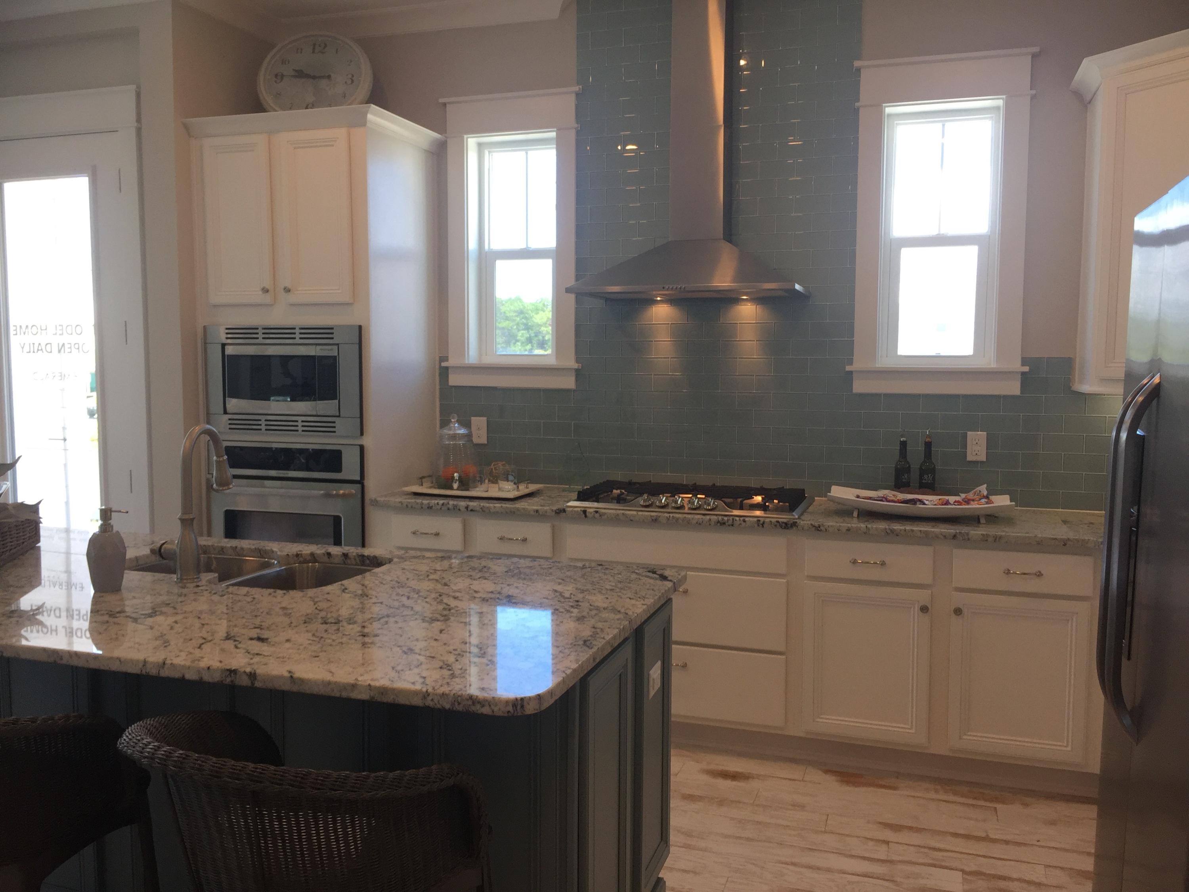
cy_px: 446
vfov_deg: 48.2
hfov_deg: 61.7
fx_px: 996
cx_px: 594
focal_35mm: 29
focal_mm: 4.15
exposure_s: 1/120
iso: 40
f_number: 2.2
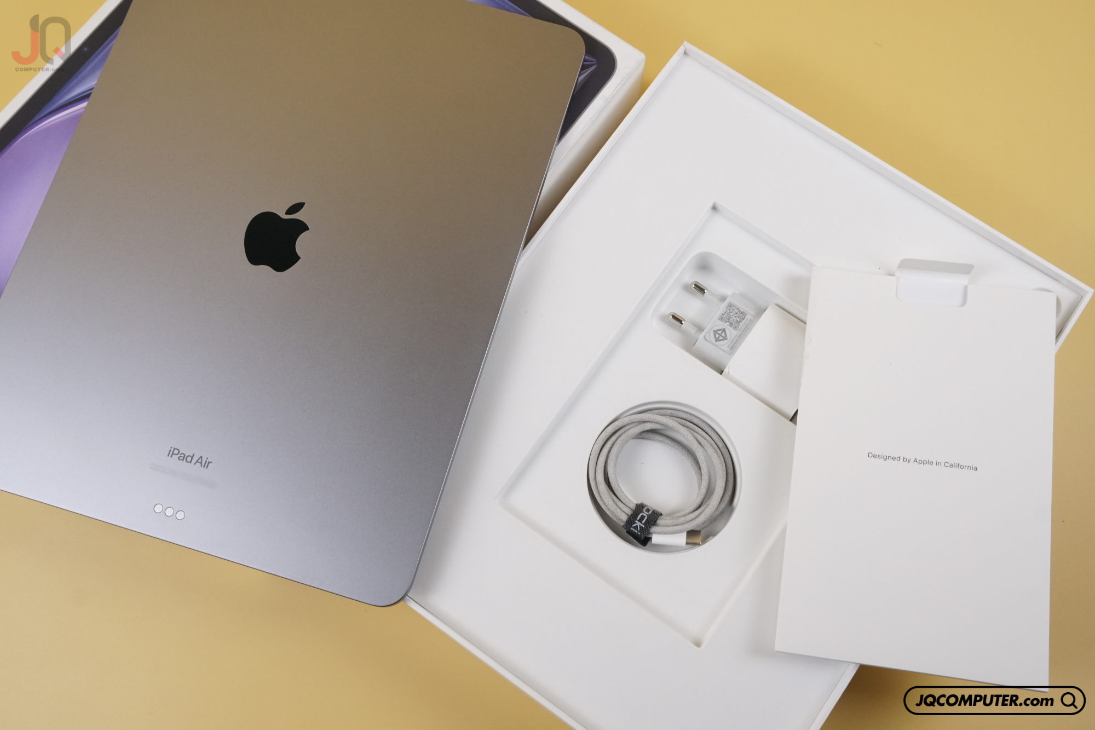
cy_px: 365
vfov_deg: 35.5
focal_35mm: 38
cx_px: 548
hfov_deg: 51.3
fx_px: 1140
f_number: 8
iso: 2000
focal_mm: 25
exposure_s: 1/100
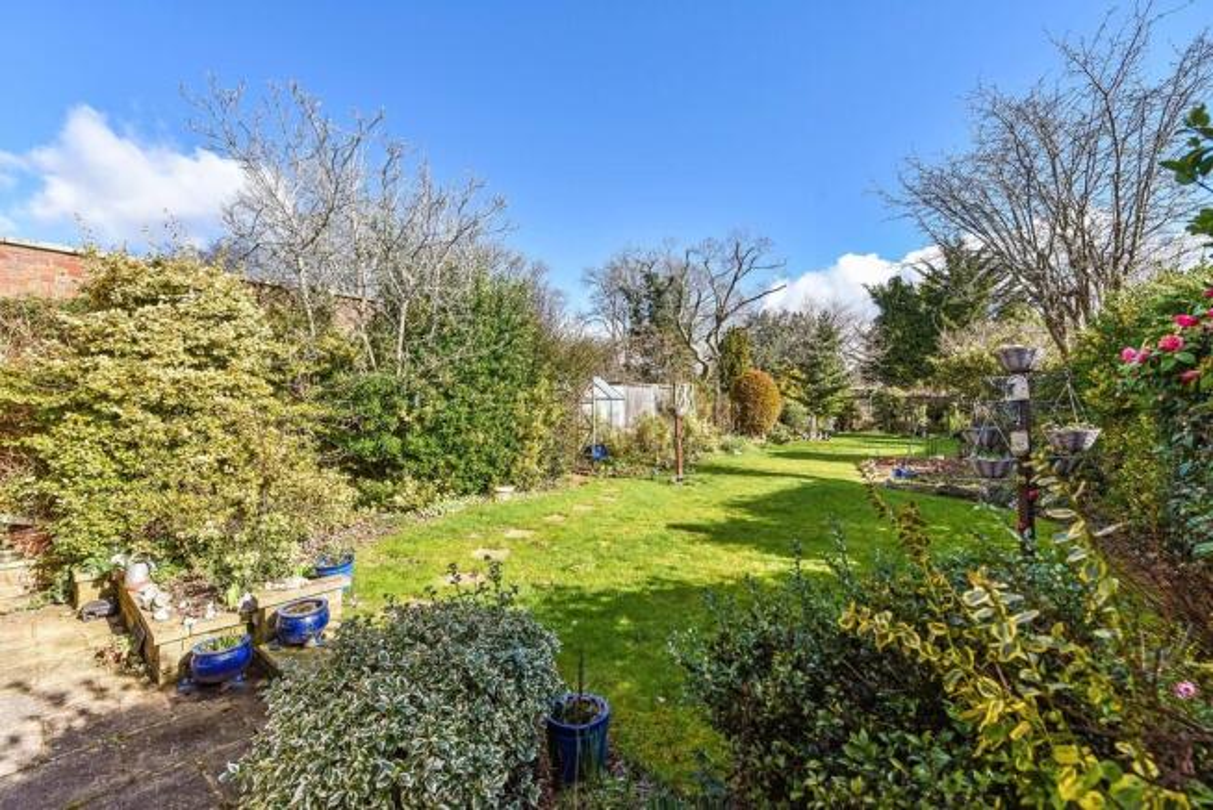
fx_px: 472
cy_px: 405
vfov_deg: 81.3
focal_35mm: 14
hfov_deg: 104.2
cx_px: 606
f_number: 7.1
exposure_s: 1/1000
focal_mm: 14
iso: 400
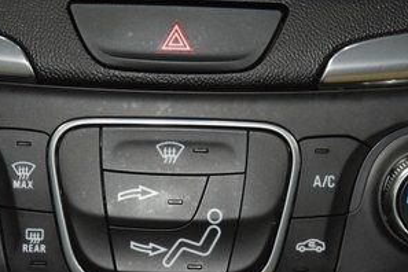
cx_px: 188
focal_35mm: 226
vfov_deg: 6.1
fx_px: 2561
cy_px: 91
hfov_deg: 9.1
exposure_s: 1/50
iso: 1600
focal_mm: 70
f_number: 4.5
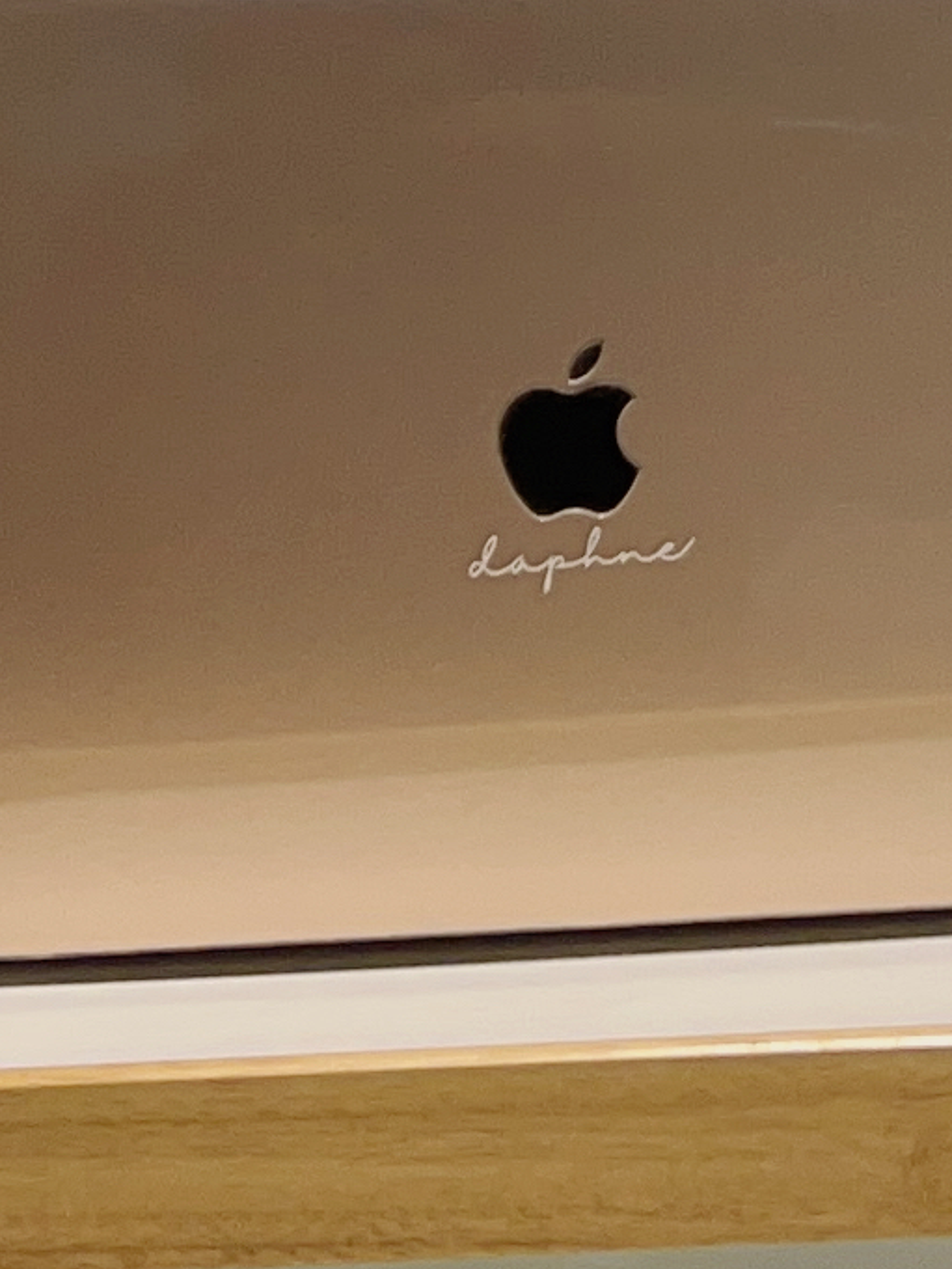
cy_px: -820
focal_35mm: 154
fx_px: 5645
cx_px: 1382
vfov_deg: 12.0
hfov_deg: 9.4
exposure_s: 1/100
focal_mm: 5.7
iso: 100
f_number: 1.5
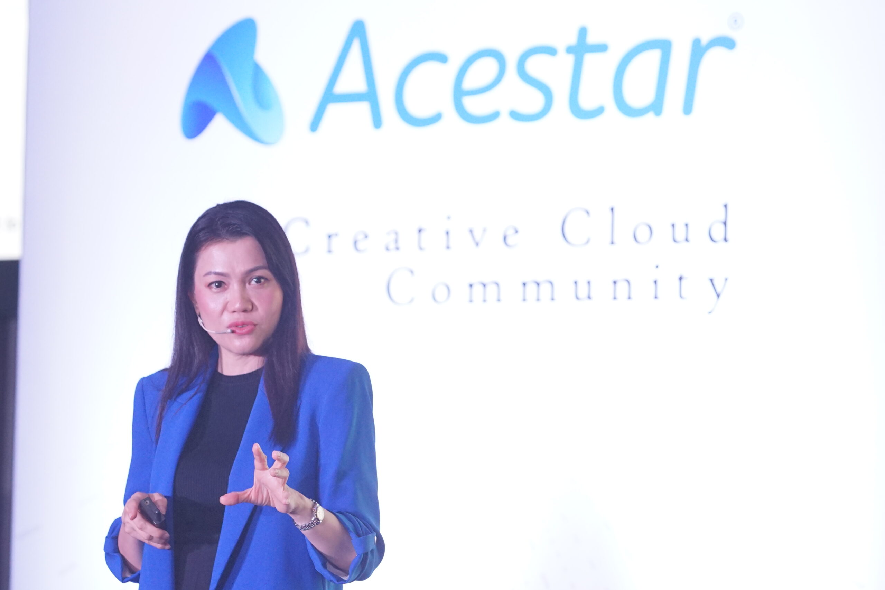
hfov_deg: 10.5
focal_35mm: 195
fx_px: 4794
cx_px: 442
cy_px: 295
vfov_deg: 7.0
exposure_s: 1/200
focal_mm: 130
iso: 2000
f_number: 4
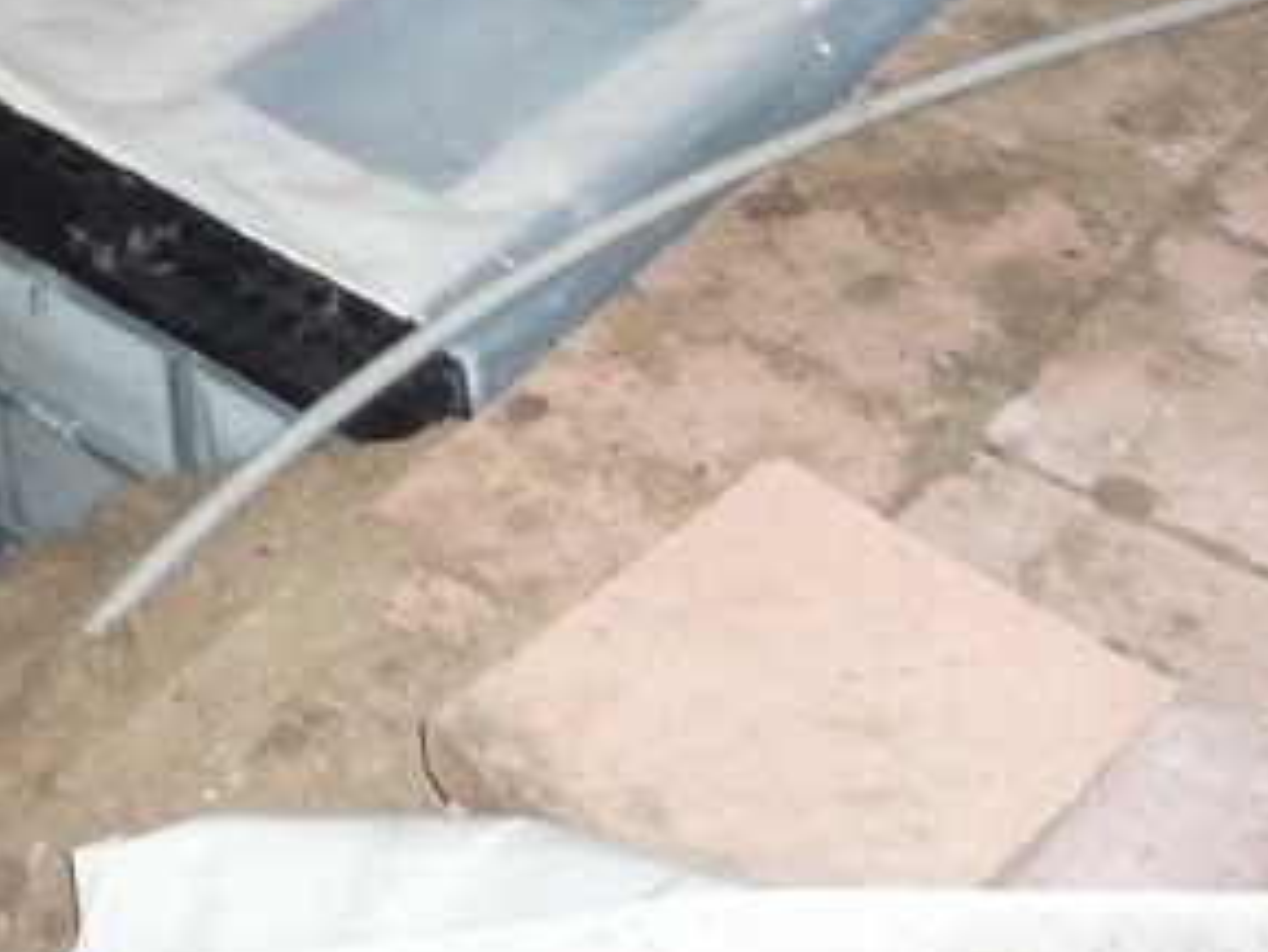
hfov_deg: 23.5
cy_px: -298
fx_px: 3042
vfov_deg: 16.7
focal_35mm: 83
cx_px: 548
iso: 640
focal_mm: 5.2
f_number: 3.3
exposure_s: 1/30
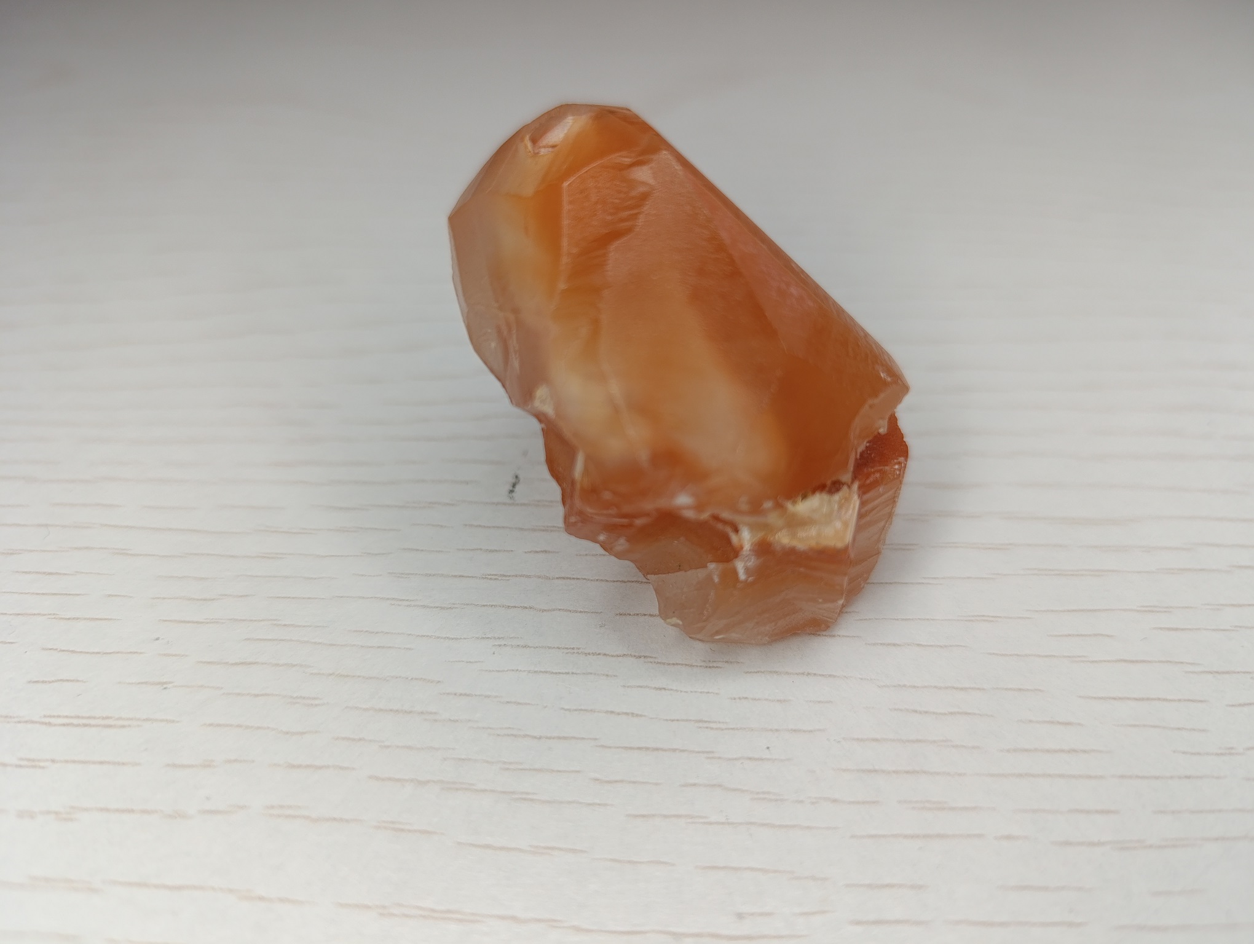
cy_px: 472
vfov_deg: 59.0
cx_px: 627
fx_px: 834
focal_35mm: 23
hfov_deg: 73.8
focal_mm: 6.14
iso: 250
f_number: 1.6
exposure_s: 1/100
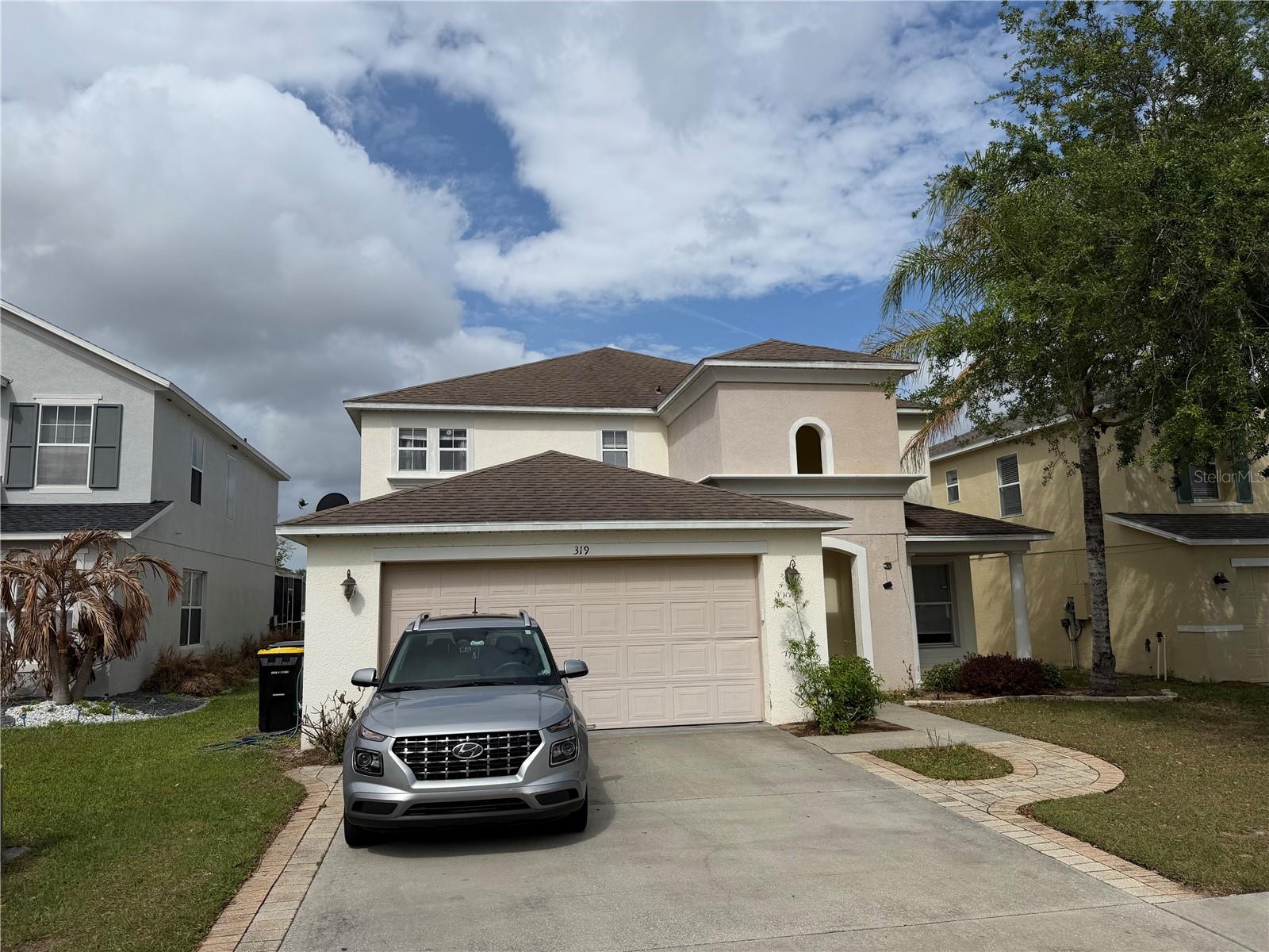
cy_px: 476
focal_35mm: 24
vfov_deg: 56.8
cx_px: 634
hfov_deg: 71.6
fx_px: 880
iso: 80
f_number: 1.78
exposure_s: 1/9091
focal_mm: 6.76
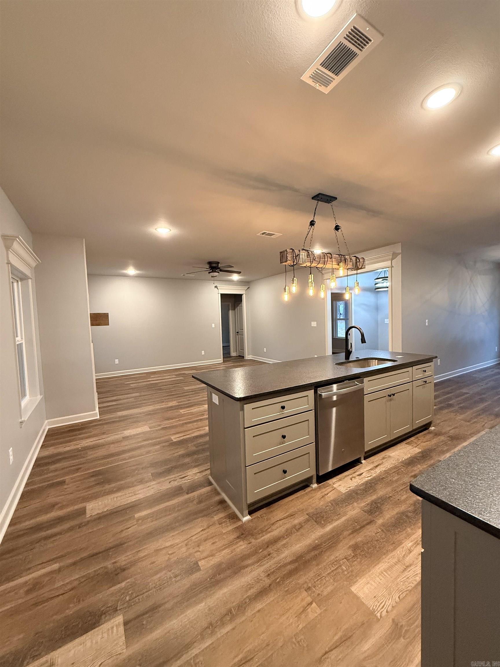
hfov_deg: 85.7
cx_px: 250
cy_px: 334
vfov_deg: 102.1
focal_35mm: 14
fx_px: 270
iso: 500
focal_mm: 2.22
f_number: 2.2
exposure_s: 1/60
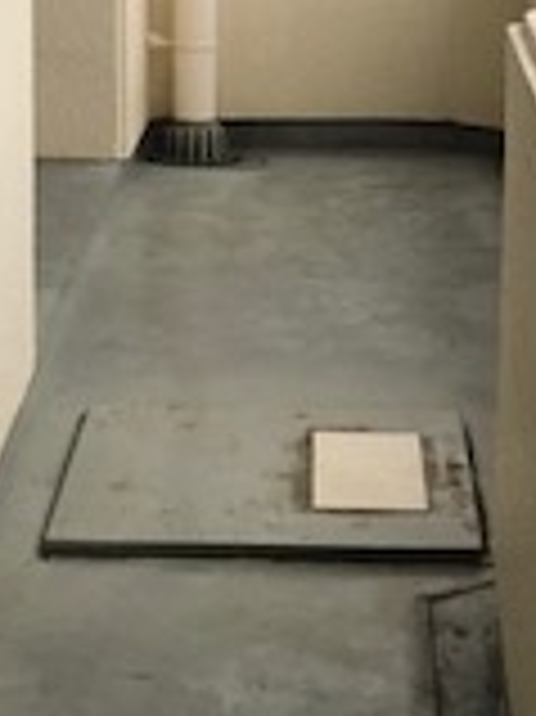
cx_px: 306
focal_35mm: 113
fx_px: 2336
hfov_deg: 13.1
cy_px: 0
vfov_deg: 17.0
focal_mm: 3.99
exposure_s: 1/394
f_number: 1.8
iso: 20
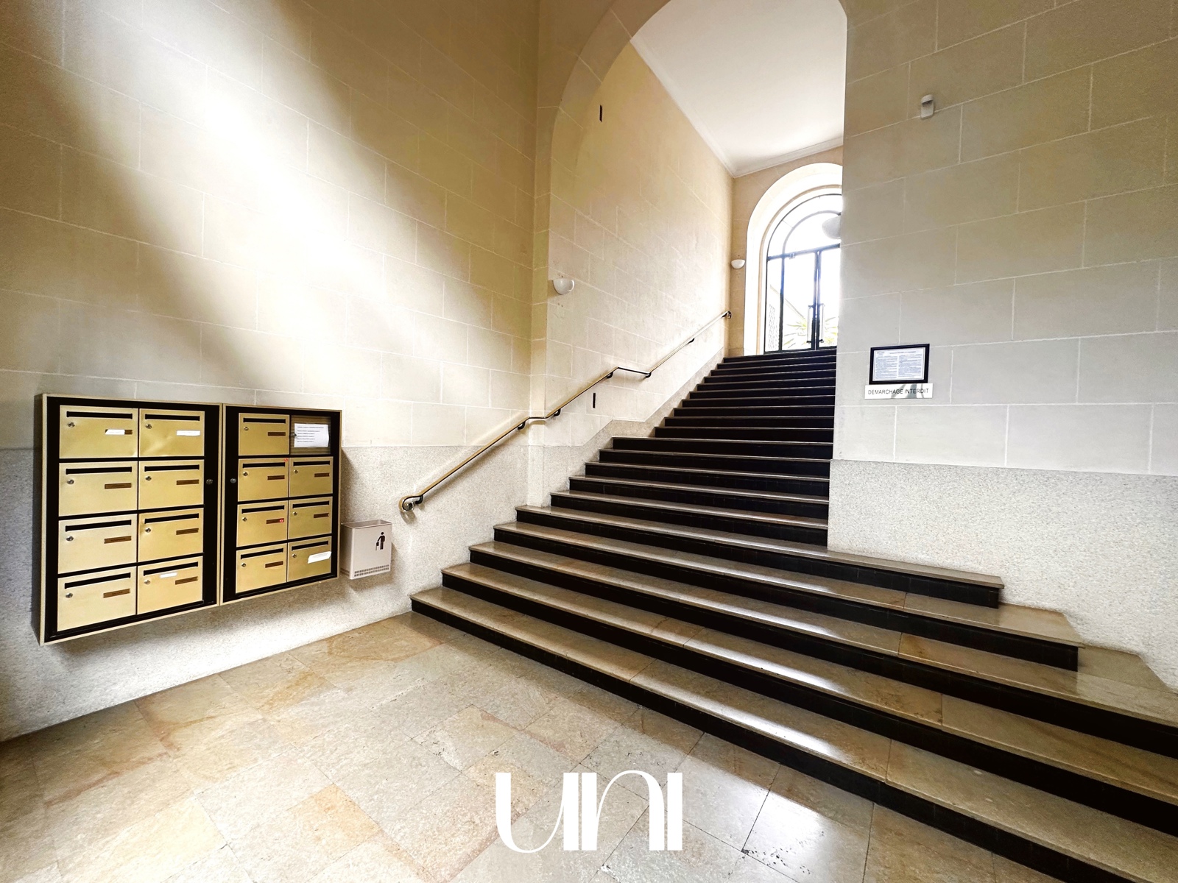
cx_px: 589
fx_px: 476
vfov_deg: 85.7
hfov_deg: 102.1
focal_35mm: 14
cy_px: 442
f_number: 2.2
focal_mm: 2.22
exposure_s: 1/99
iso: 125
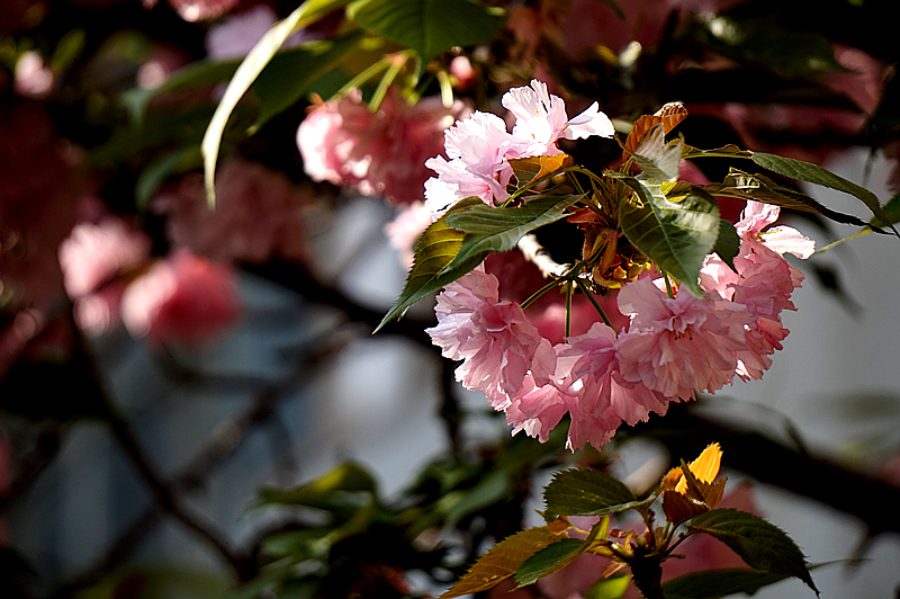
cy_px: 300
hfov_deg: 8.5
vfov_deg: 5.6
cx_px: 450
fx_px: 6070
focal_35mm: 243
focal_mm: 162
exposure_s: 1/320
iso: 160
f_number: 6.3
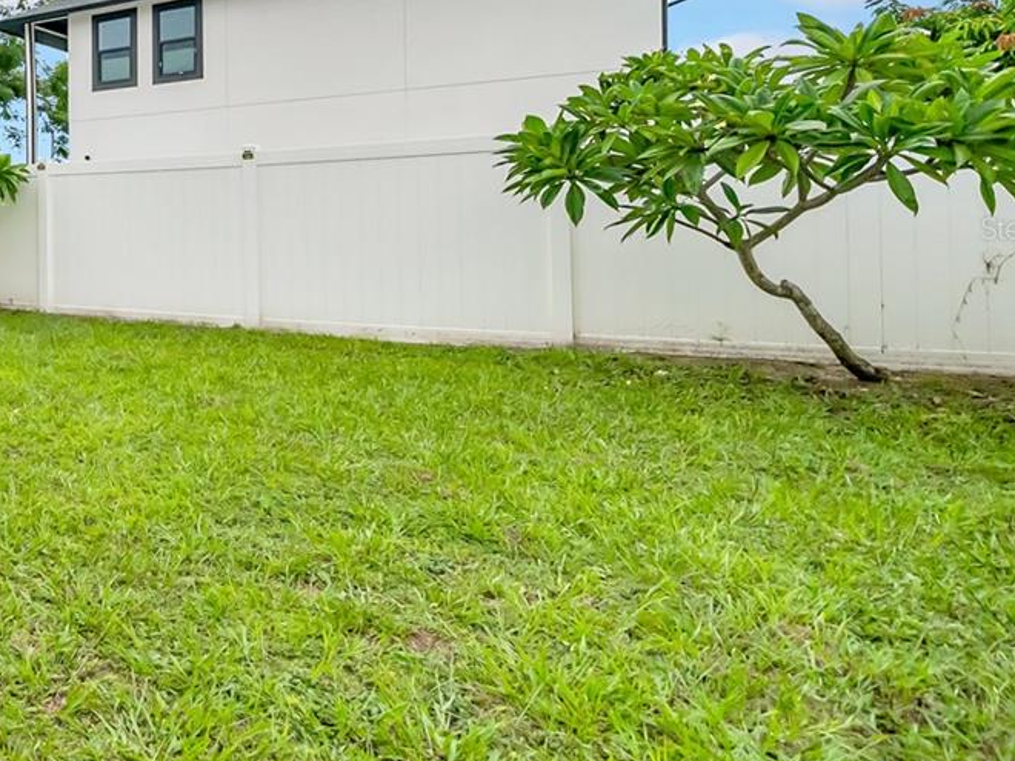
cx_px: -112
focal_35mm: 28
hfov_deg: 46.1
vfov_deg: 48.5
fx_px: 821
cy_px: 228
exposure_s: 1/6400
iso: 800
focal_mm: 12
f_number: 4
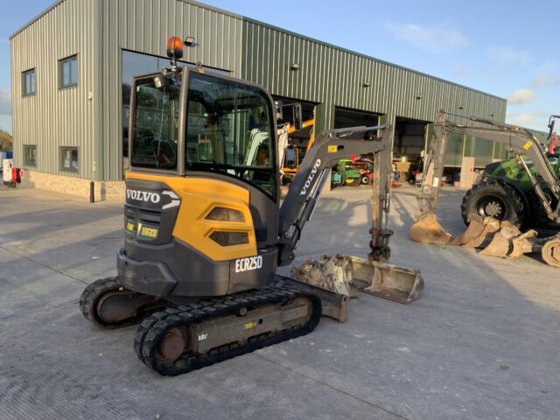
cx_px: 280
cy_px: 210
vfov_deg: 48.2
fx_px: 469
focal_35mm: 29
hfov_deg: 61.7
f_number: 1.8
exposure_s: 1/391
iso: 16
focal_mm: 3
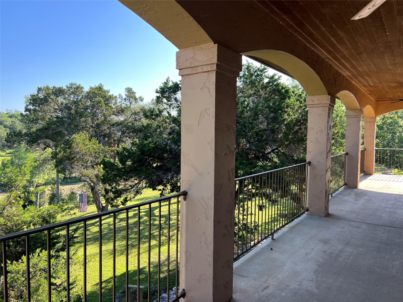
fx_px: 303
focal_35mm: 26
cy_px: 151
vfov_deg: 53.1
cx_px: 202
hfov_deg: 67.3
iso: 50
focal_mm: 5.7
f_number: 1.5
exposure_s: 1/632
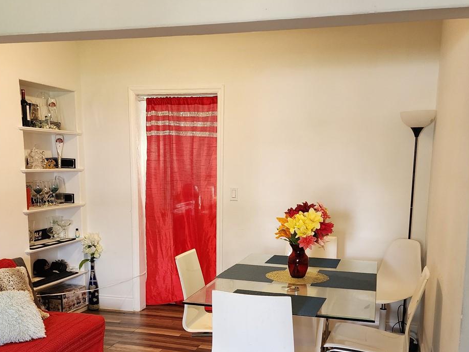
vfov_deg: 35.4
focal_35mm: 40
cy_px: 252
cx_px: 229
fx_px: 542
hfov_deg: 46.8
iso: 500
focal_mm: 6.4
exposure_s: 1/120
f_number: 1.8
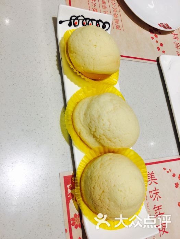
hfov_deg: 48.2
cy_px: 120
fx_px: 201
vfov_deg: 61.7
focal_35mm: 29
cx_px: 90
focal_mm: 4.15
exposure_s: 1/33
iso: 32
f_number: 2.2
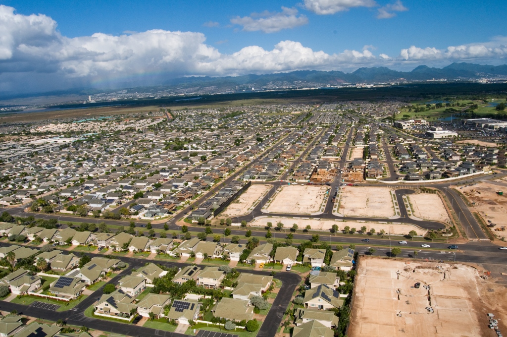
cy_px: 168
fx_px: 380
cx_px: 254
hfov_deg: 67.4
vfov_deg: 47.8
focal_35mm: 27
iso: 400
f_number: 13
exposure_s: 1/500
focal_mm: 18
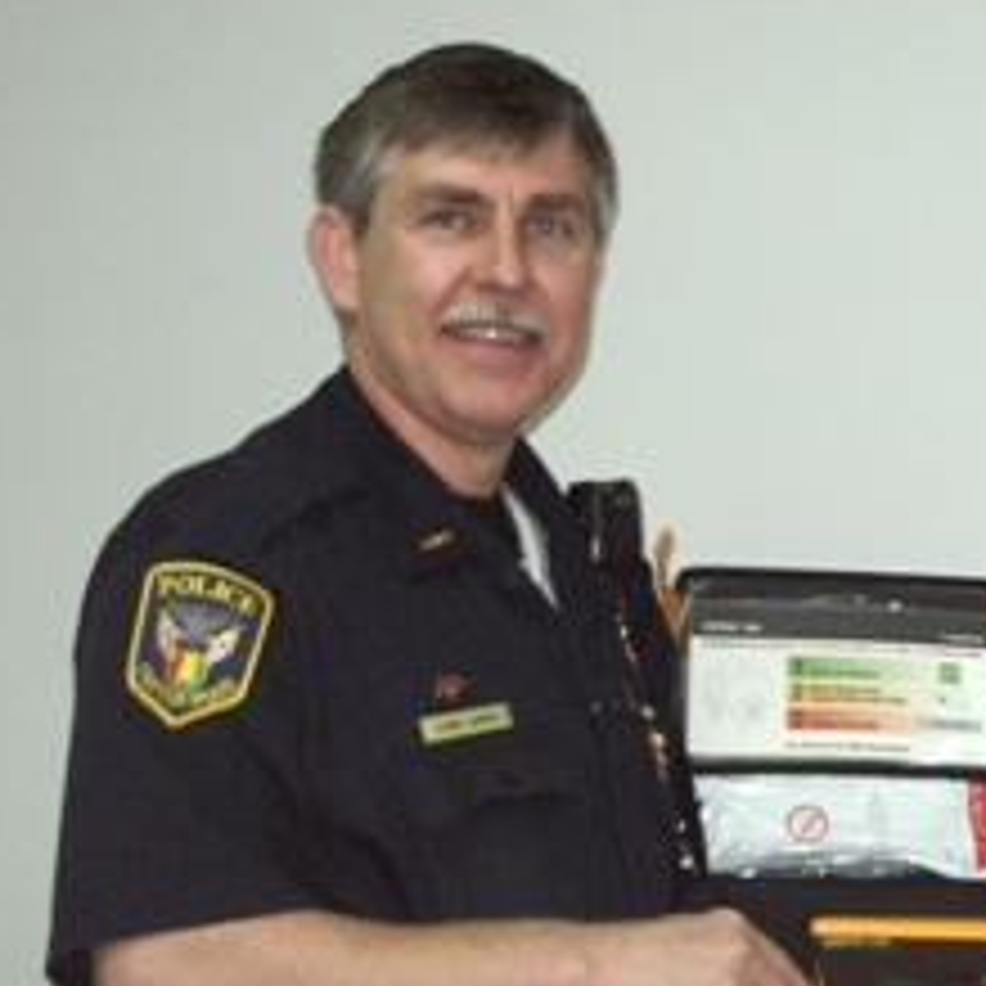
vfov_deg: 15.5
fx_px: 3609
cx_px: 981
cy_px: 698
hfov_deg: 15.3
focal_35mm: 112
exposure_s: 1/50
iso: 200
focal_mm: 10.2
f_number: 3.5
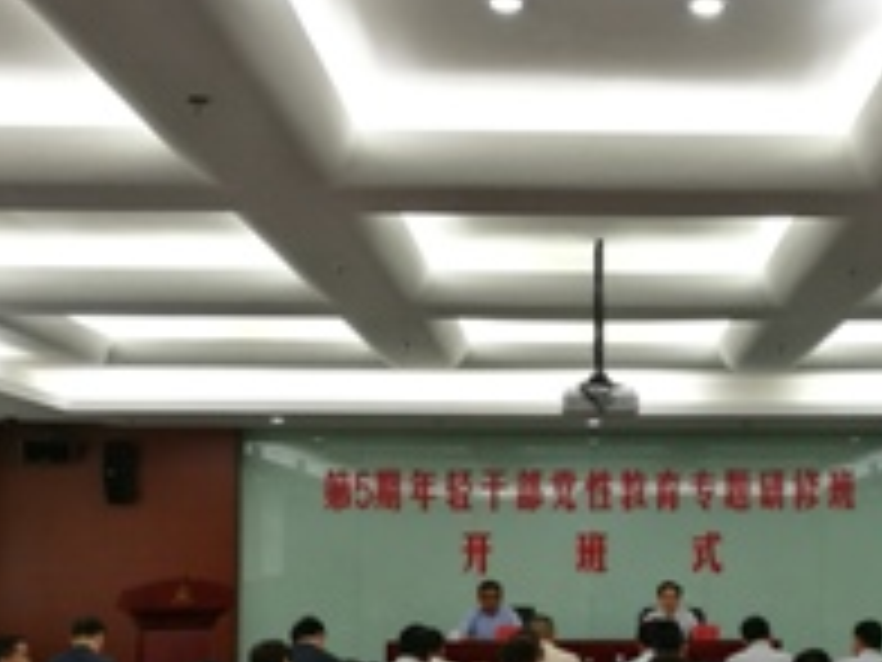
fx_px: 1401
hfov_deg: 34.3
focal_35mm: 55
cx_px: 639
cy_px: 509
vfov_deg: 26.2
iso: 200
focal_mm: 4.5
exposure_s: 1/50
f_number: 2.2
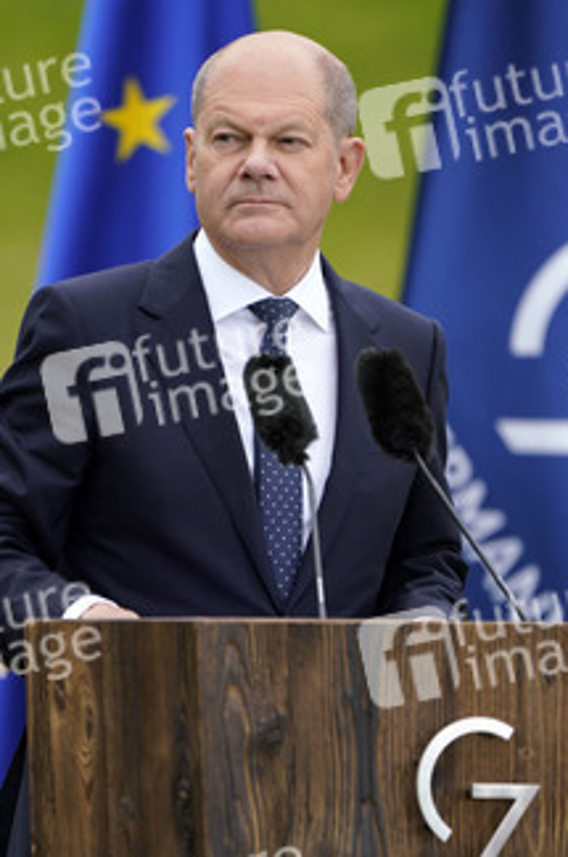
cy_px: 513
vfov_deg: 4.2
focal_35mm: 494
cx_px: 254
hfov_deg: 2.8
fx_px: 11728
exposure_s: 1/640
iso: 500
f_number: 5.6
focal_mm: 400
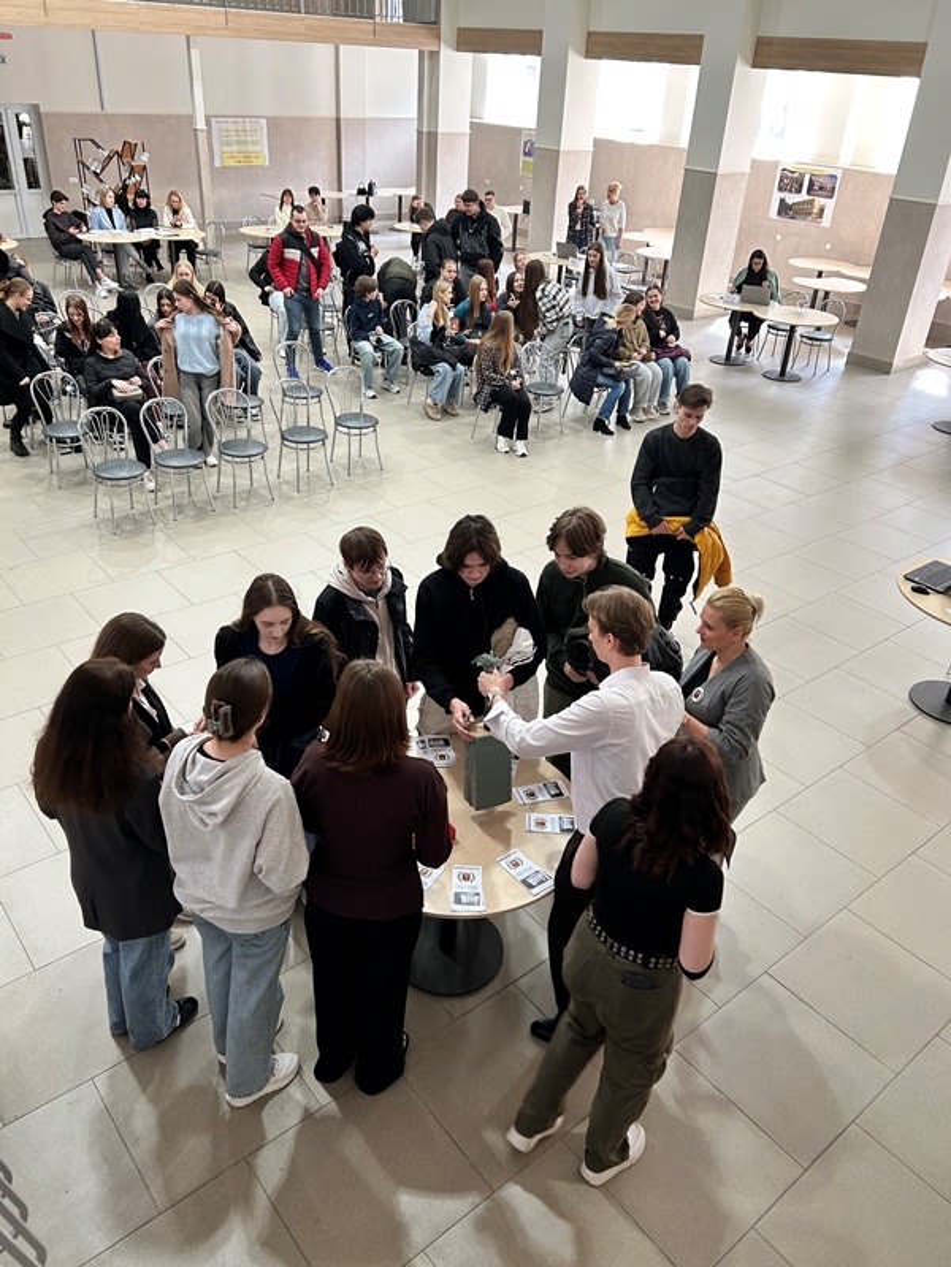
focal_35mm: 26
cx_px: 476
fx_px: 952
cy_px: 634
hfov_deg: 53.1
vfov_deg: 67.3
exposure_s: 1/50
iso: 100
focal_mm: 5.7
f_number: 1.5
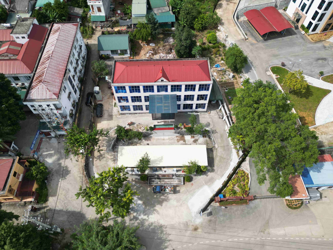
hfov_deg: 71.6
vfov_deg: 56.8
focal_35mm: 24
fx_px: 231
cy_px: 125
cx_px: 166
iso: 140
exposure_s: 1/3000
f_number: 1.7
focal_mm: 6.72
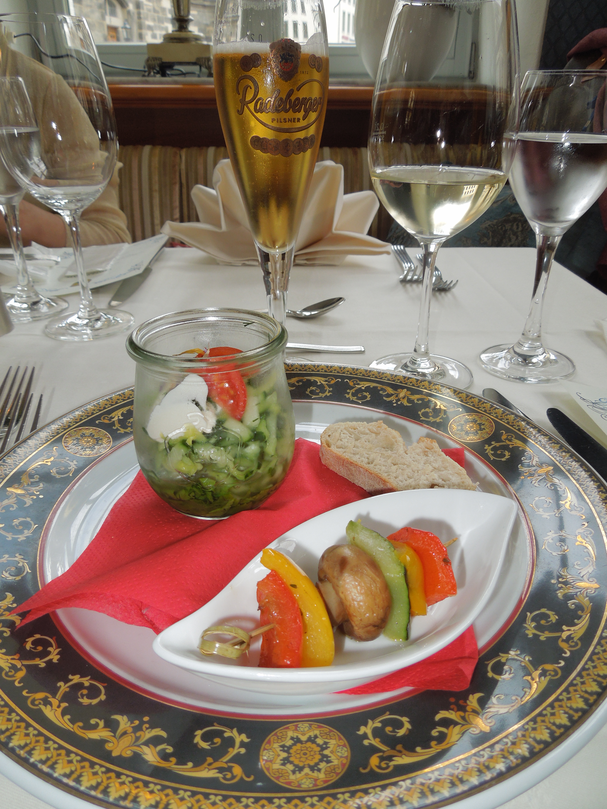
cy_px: 404
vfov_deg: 69.4
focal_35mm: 25
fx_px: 585
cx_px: 304
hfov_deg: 54.9
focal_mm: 4.5
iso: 100
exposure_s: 1/100
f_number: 3.3
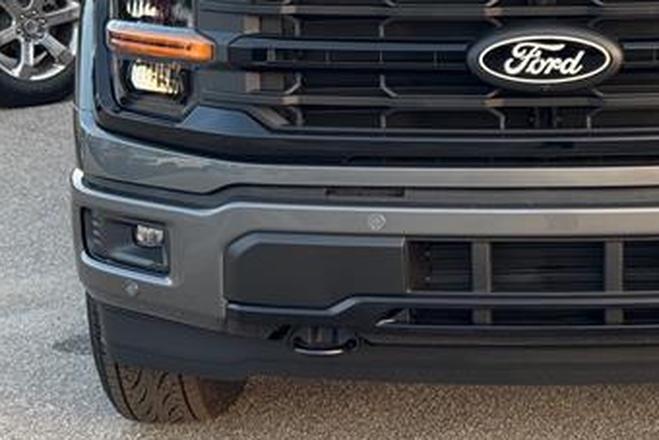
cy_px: 76
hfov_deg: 21.4
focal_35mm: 94
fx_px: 1721
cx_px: 541
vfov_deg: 14.5
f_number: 1.78
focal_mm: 6.76
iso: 100
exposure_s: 1/110
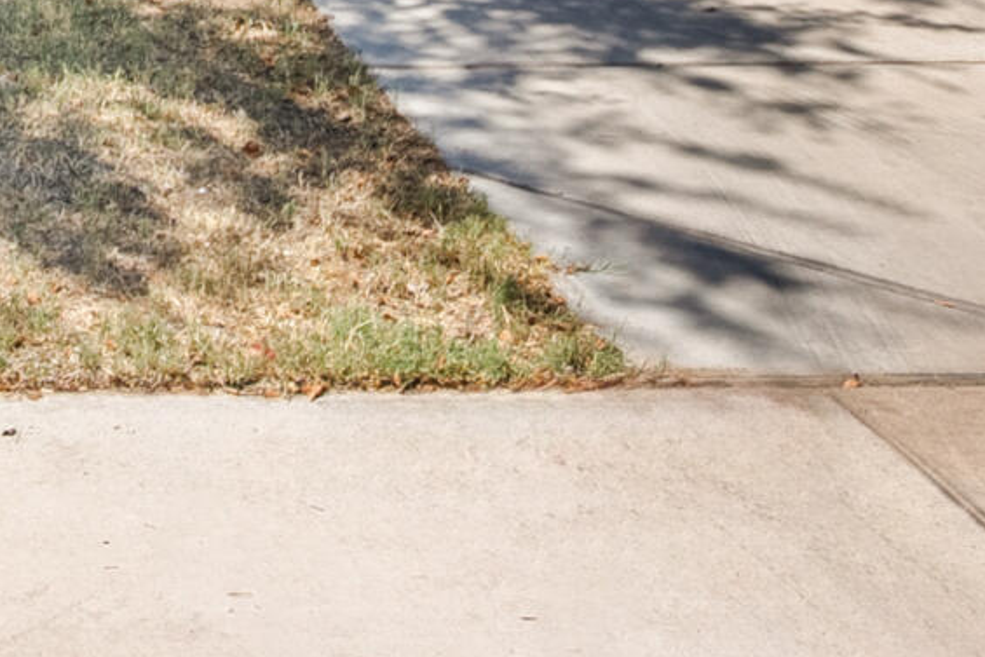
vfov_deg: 14.1
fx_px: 2326
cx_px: -216
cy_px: -564
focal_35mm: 85
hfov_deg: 22.0
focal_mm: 16
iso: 100
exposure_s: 1/25
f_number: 8
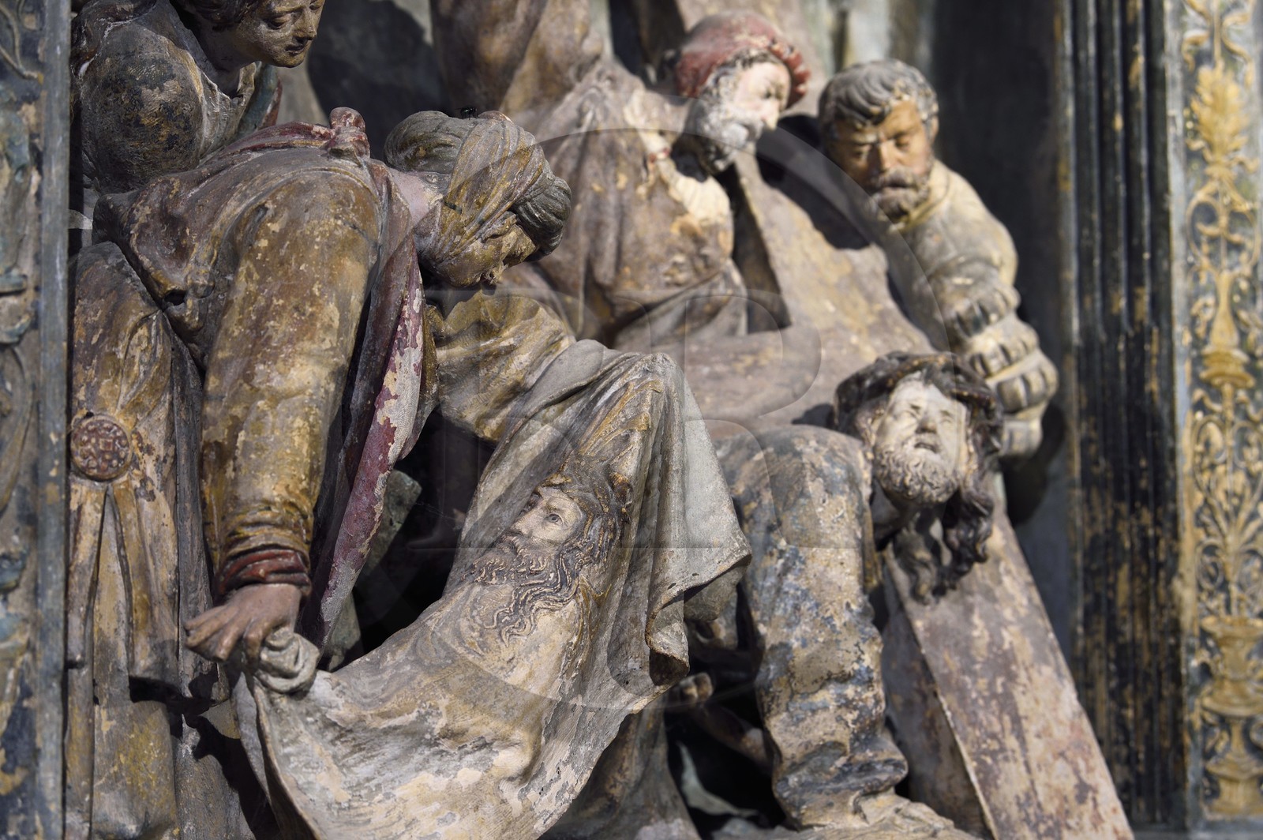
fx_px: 2629
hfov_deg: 27.0
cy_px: 420
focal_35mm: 75
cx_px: 632
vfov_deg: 18.2
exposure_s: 1/15
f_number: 5.6
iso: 800
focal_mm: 75
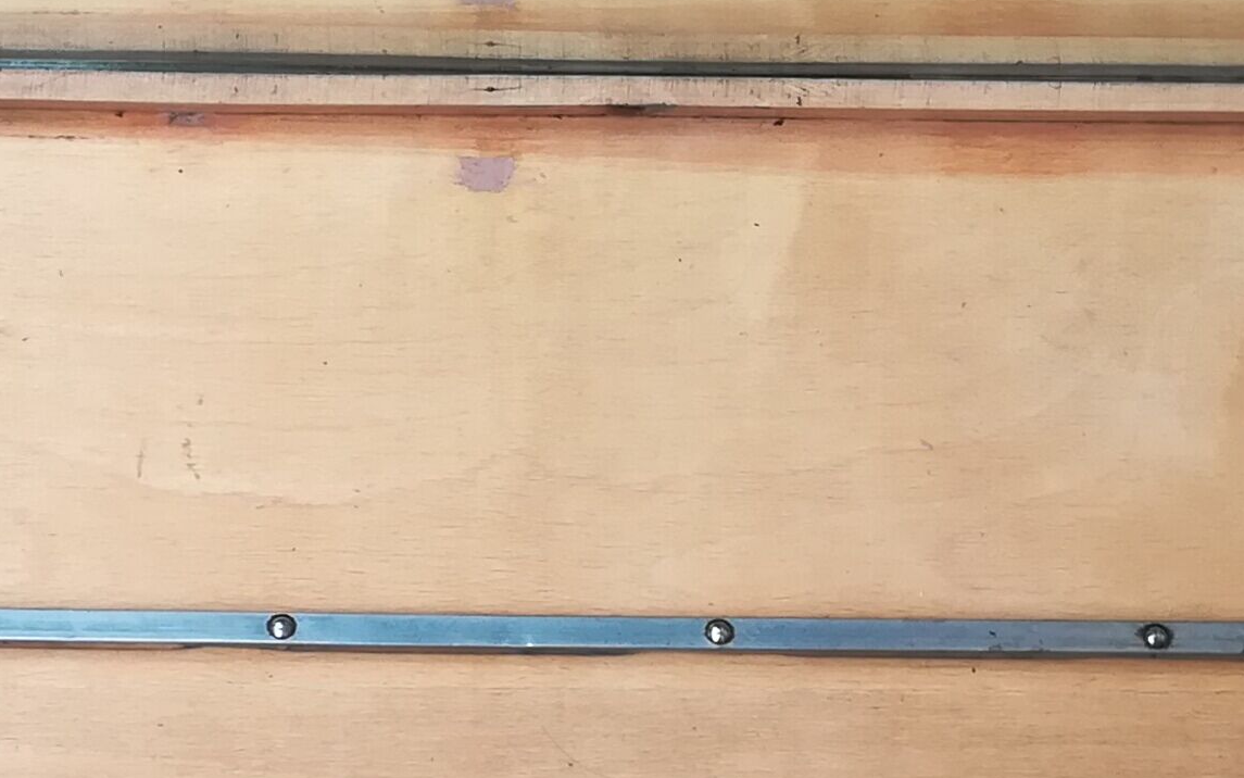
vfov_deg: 13.8
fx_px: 3221
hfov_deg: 21.8
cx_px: 540
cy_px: 297
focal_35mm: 95
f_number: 2.2
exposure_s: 1/100
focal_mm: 3.83
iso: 80
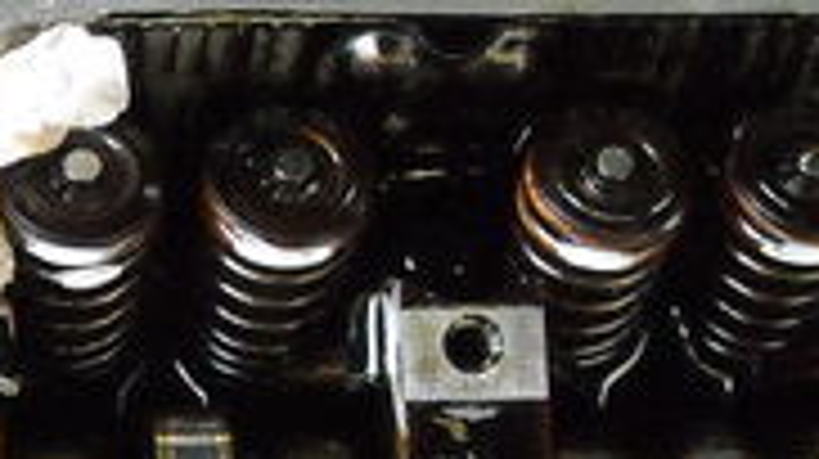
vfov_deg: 9.0
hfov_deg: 15.6
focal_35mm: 134
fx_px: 2907
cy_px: 396
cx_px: -108
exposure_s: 1/71
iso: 800
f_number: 2.8
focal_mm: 5.7
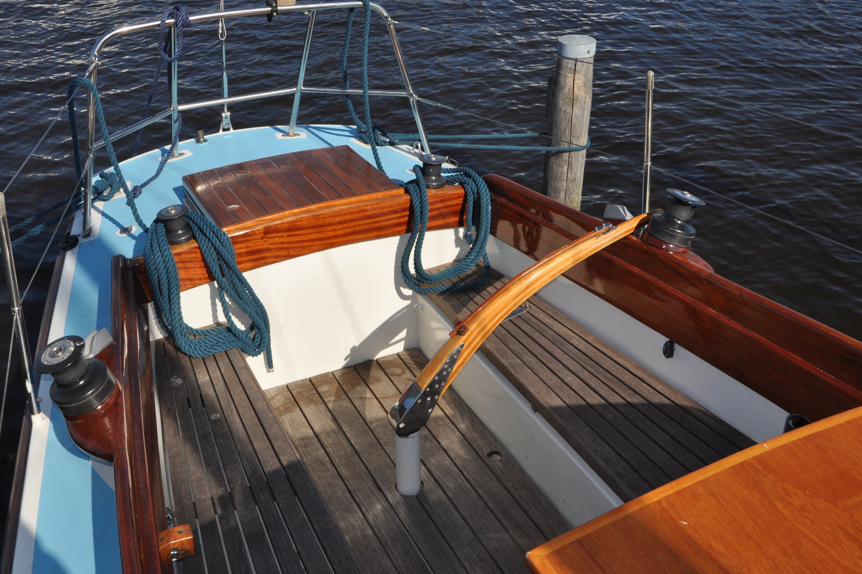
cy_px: 283
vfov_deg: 33.4
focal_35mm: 40
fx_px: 958
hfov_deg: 48.5
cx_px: 427
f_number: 14
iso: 200
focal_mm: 26
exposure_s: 1/200
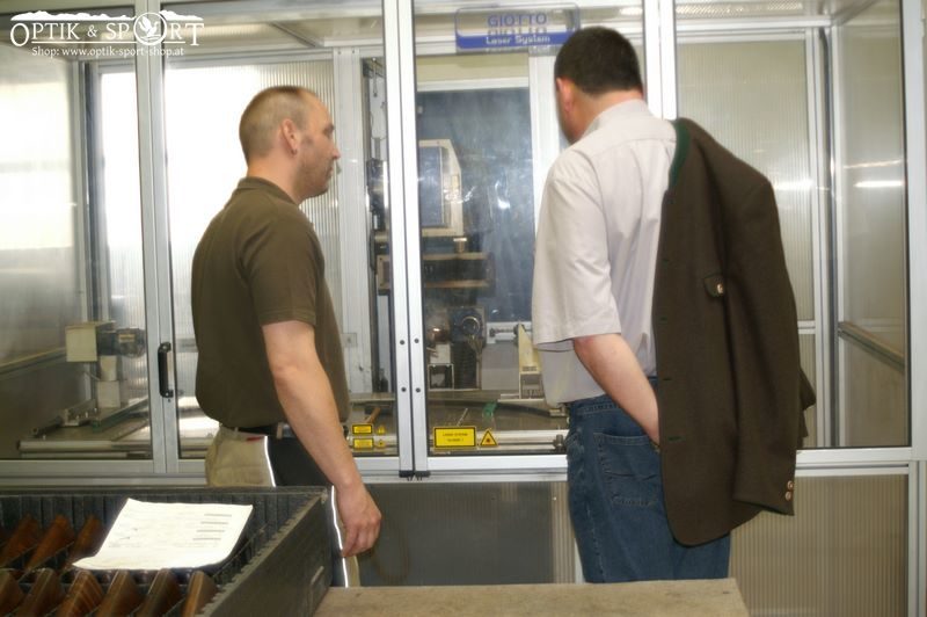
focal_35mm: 52
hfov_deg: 37.9
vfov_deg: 25.7
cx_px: 464
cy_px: 308
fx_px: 1351
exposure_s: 1/125
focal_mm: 35
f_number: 4
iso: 400
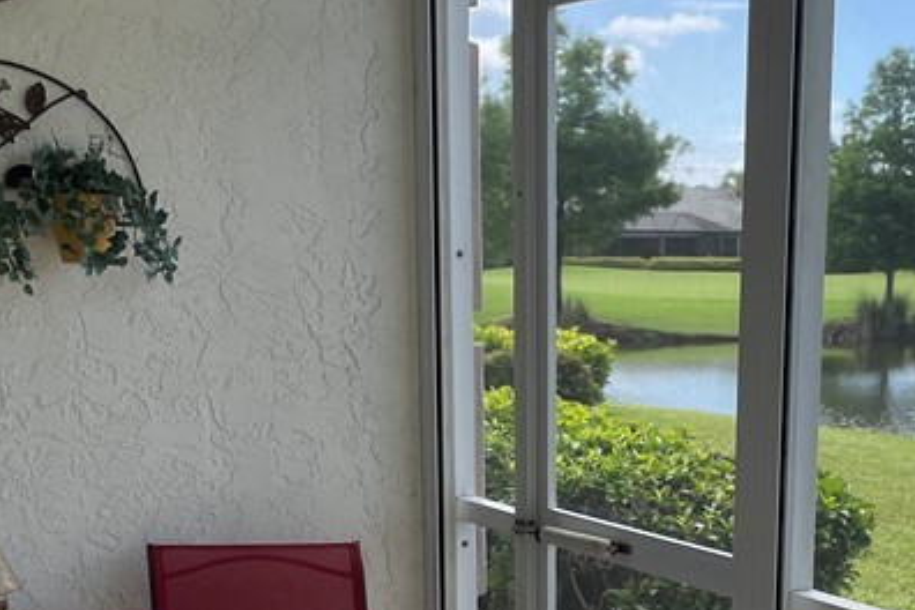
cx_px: 622
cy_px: 663
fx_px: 1779
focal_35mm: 70
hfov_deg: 28.6
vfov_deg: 18.7
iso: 32
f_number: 1.6
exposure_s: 1/754
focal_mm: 4.2
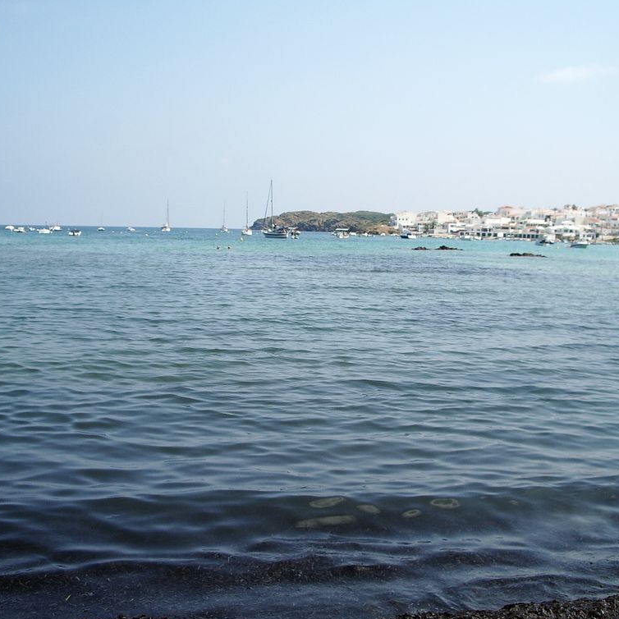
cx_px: 320
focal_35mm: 42
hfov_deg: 40.0
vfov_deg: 40.0
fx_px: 850
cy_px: 308
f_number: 4.3
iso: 50
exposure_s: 1/400
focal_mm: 5.8
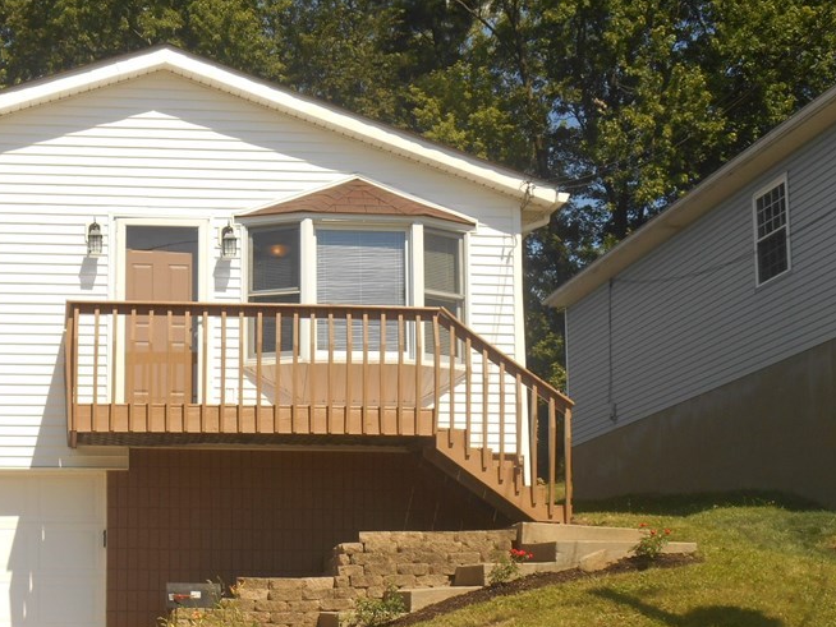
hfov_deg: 26.7
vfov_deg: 20.3
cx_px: 230
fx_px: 1739
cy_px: 447
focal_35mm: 72
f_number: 4
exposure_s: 1/640
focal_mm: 8.3
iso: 80
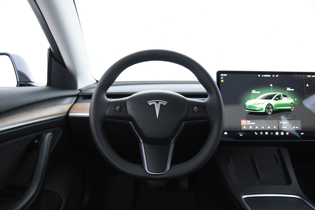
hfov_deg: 61.9
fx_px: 263
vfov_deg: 43.6
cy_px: 105
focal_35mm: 30
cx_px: 158
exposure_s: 1/25
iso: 4000
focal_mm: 30
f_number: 4
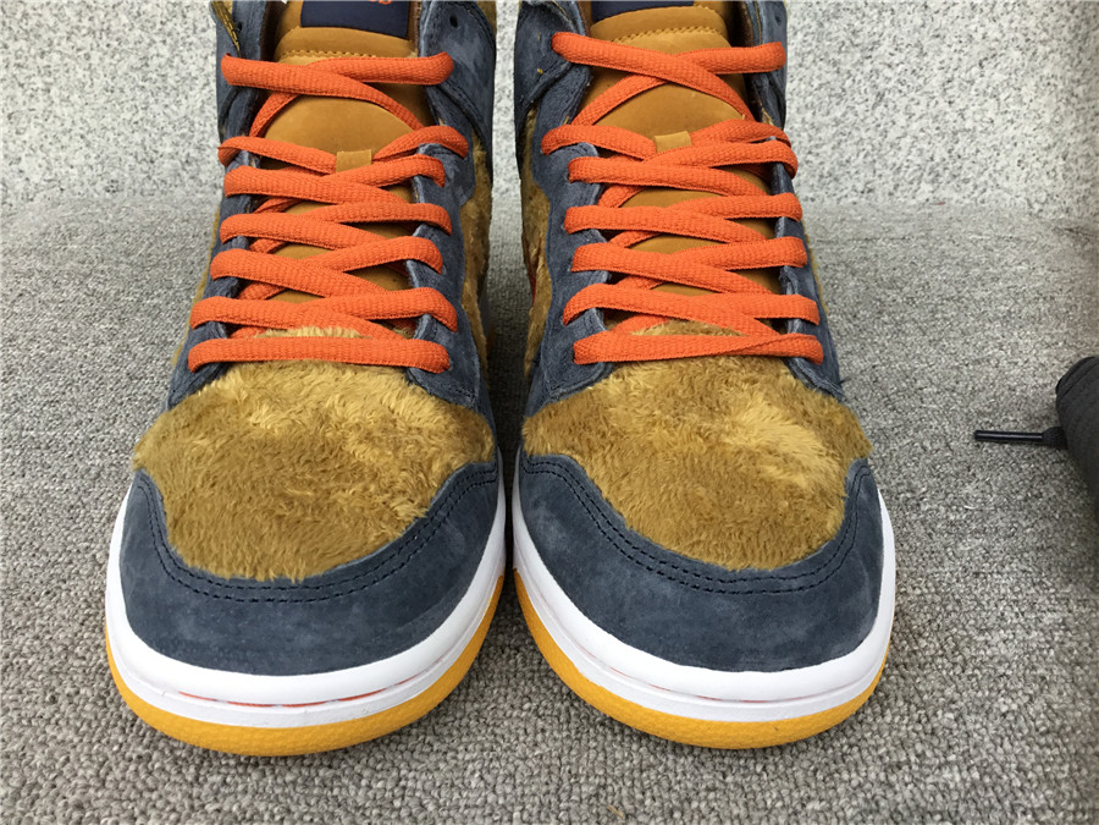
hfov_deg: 58.4
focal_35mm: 31
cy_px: 412
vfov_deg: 45.4
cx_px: 550
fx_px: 984
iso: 50
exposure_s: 1/100
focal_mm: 3.3
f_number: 2.4
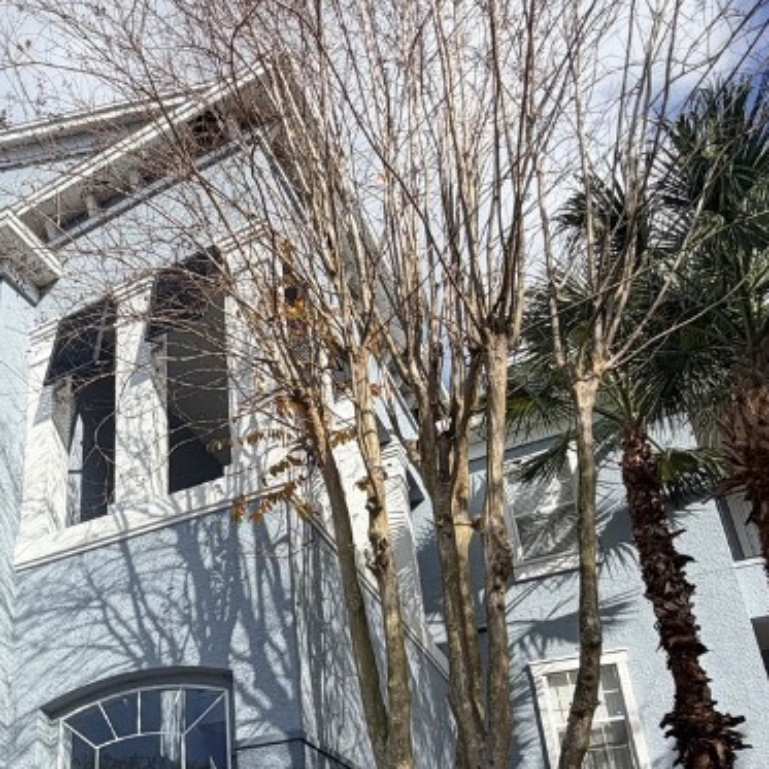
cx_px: 113
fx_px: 855
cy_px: 637
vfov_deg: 45.5
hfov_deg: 45.1
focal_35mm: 34
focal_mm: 2.22
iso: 20
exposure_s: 1/1087
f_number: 2.2
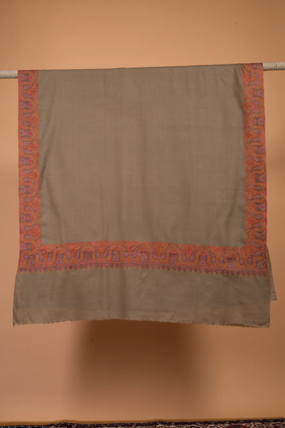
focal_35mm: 49
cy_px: 214
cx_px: 142
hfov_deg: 27.5
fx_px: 582
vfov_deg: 40.3
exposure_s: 1/200
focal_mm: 49
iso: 125
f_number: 6.3
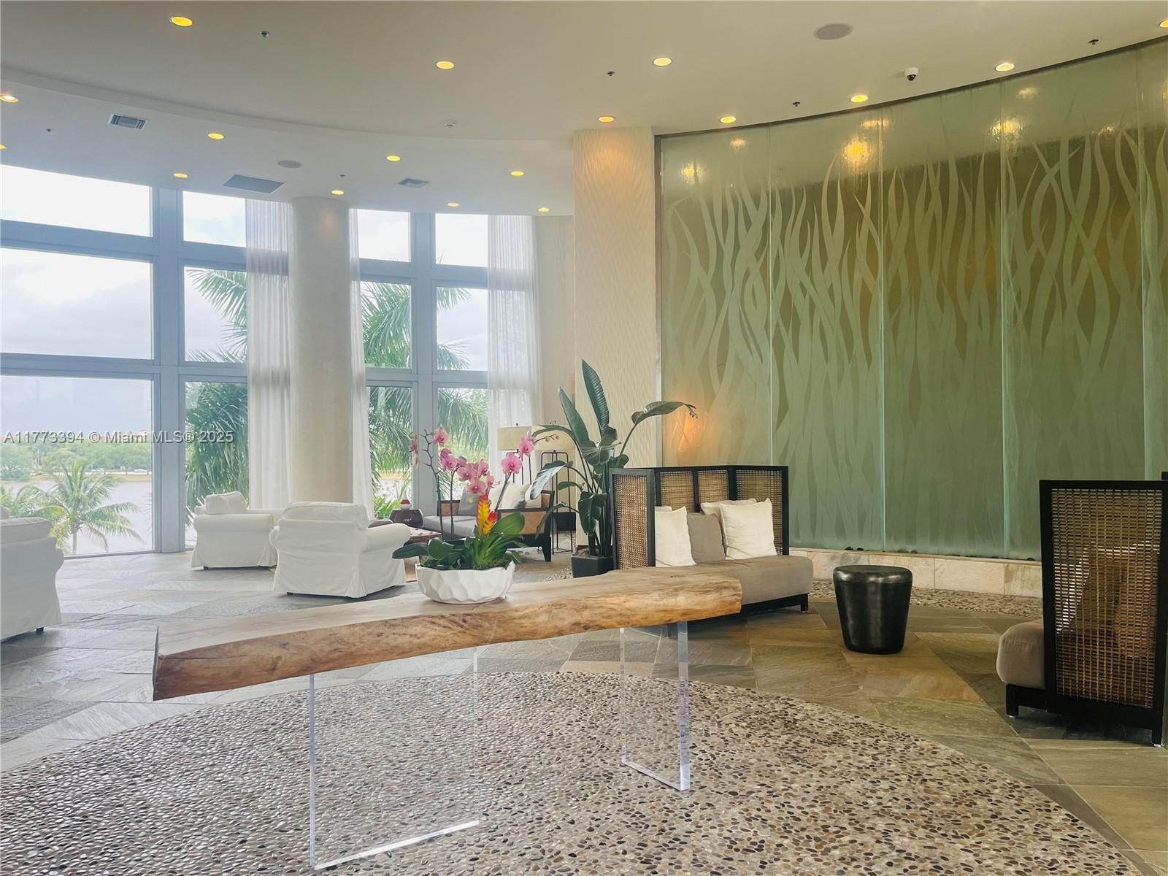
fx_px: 877
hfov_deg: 67.3
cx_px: 584
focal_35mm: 26
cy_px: 438
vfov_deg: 53.1
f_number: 1.6
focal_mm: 5.1
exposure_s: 1/170
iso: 50
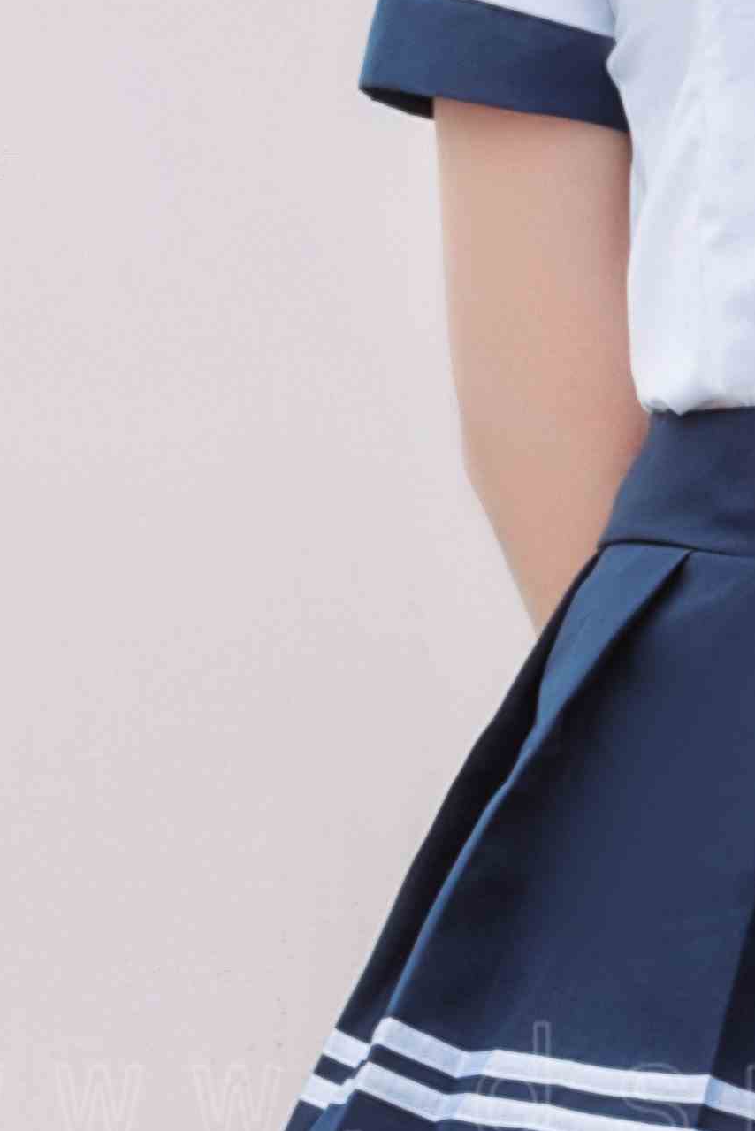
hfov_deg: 6.6
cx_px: 1016
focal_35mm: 207
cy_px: 1150
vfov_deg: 9.9
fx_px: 6504
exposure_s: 1/100
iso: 200
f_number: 13
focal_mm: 44
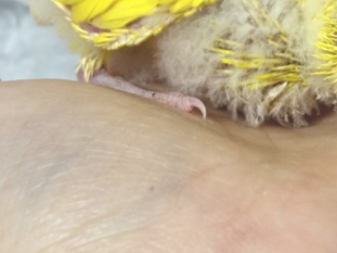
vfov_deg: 13.7
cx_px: 237
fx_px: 1041
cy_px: 10
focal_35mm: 107
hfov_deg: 18.3
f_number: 1.6
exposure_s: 1/50
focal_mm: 5.96
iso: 25
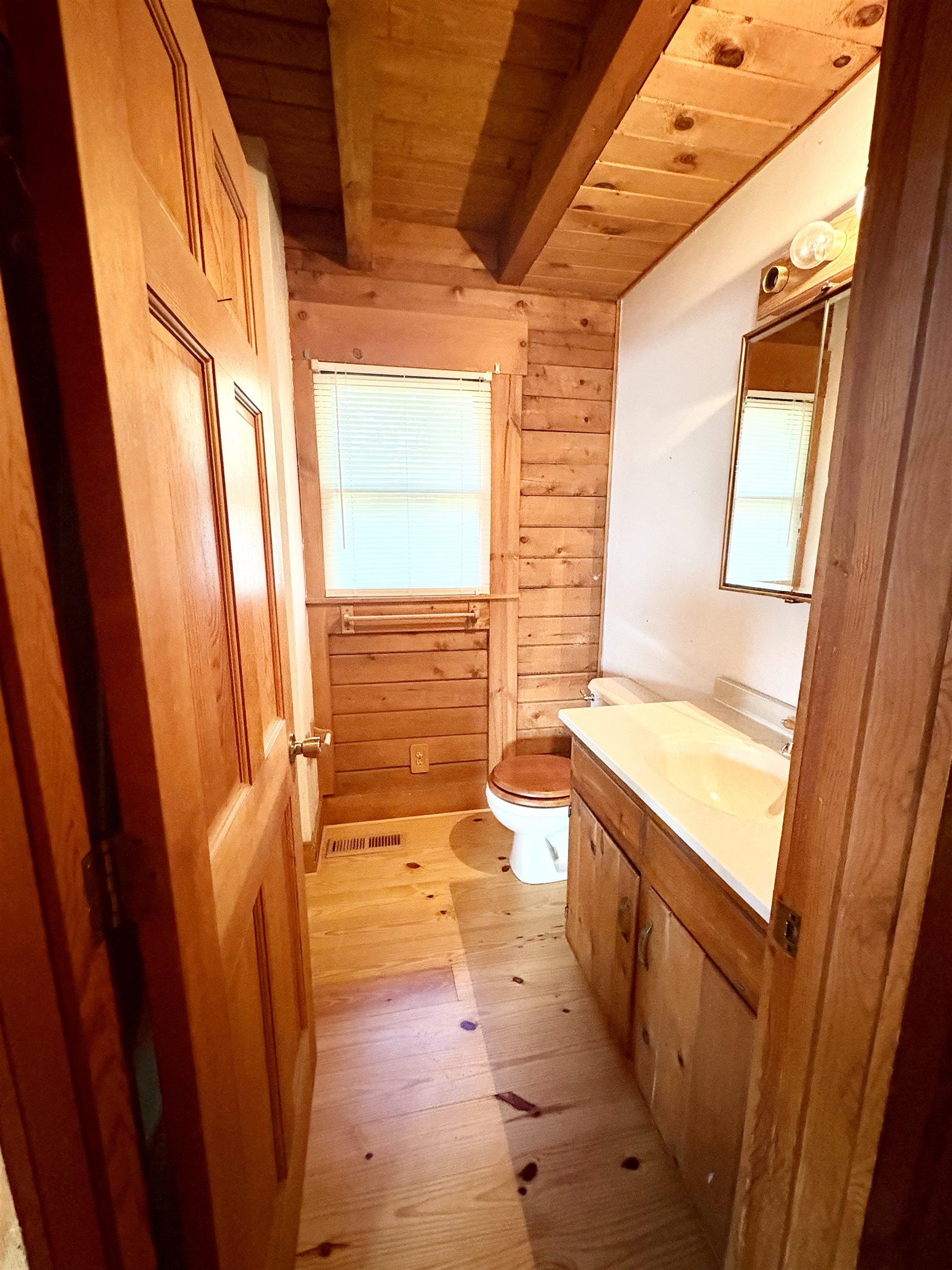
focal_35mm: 14
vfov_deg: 102.1
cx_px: 476
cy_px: 635
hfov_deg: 85.7
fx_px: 513
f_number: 2.2
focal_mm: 2.22
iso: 800
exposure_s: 1/40
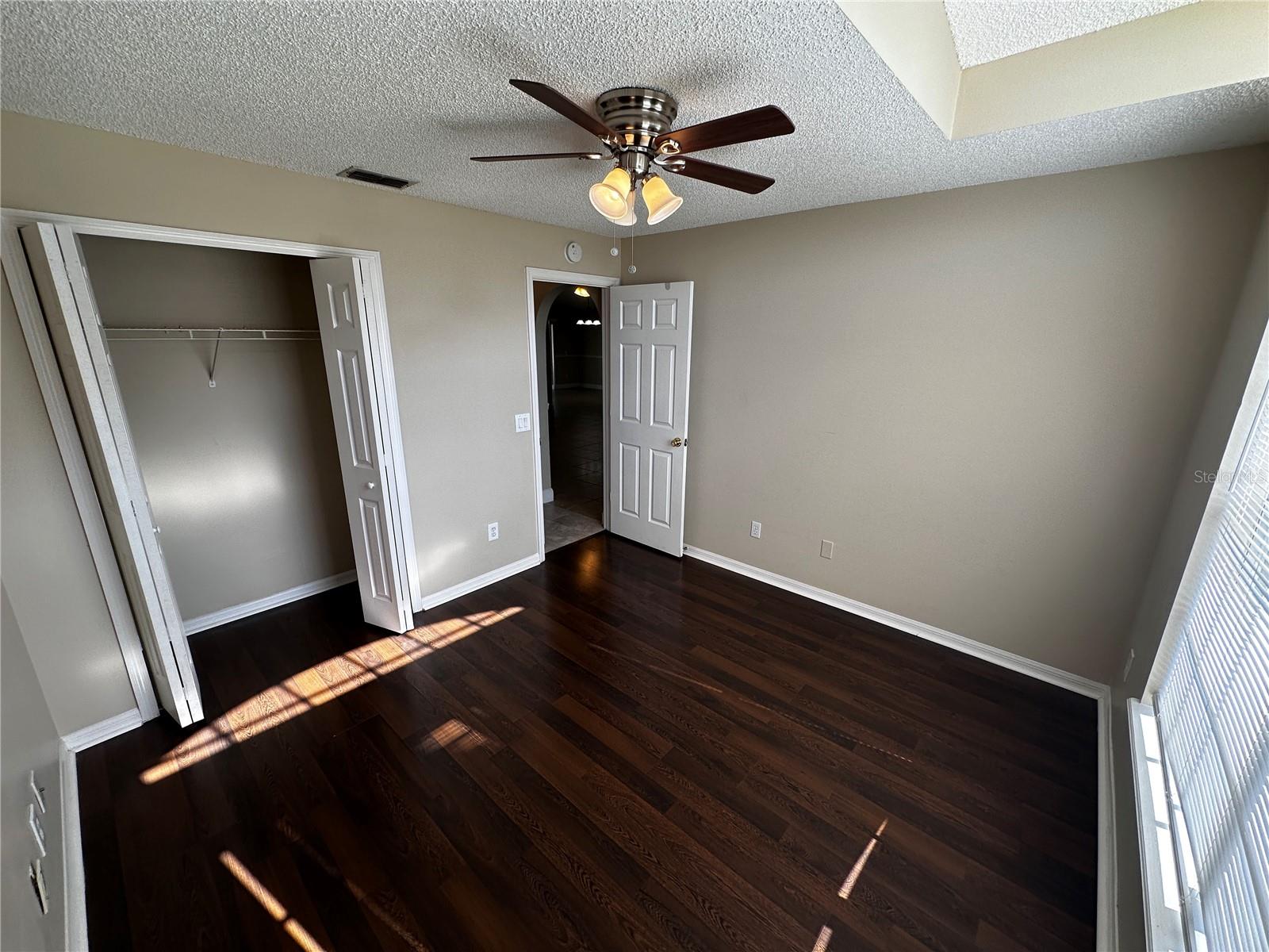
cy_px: 476
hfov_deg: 102.1
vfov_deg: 85.7
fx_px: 513
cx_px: 634
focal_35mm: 14
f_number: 2.2
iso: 40
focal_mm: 2.22
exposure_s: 1/163
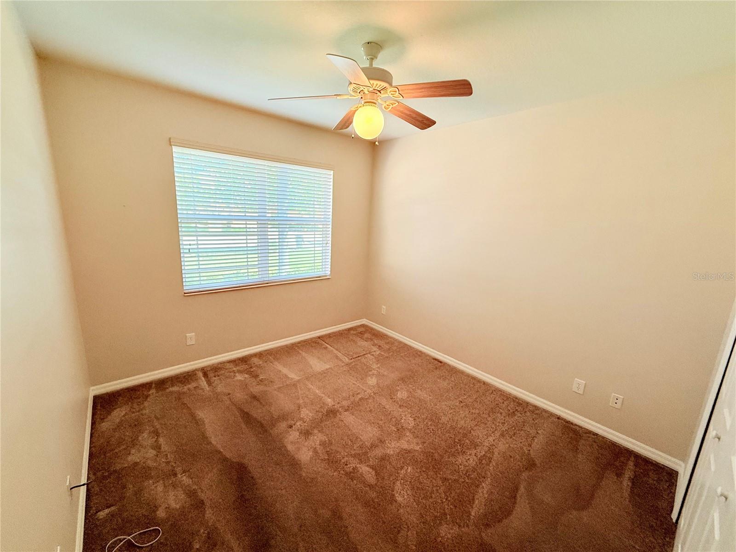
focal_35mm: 14
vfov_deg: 85.7
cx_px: 368
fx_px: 298
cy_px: 276
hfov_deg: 102.1
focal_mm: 2.22
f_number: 2.2
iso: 125
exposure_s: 1/120
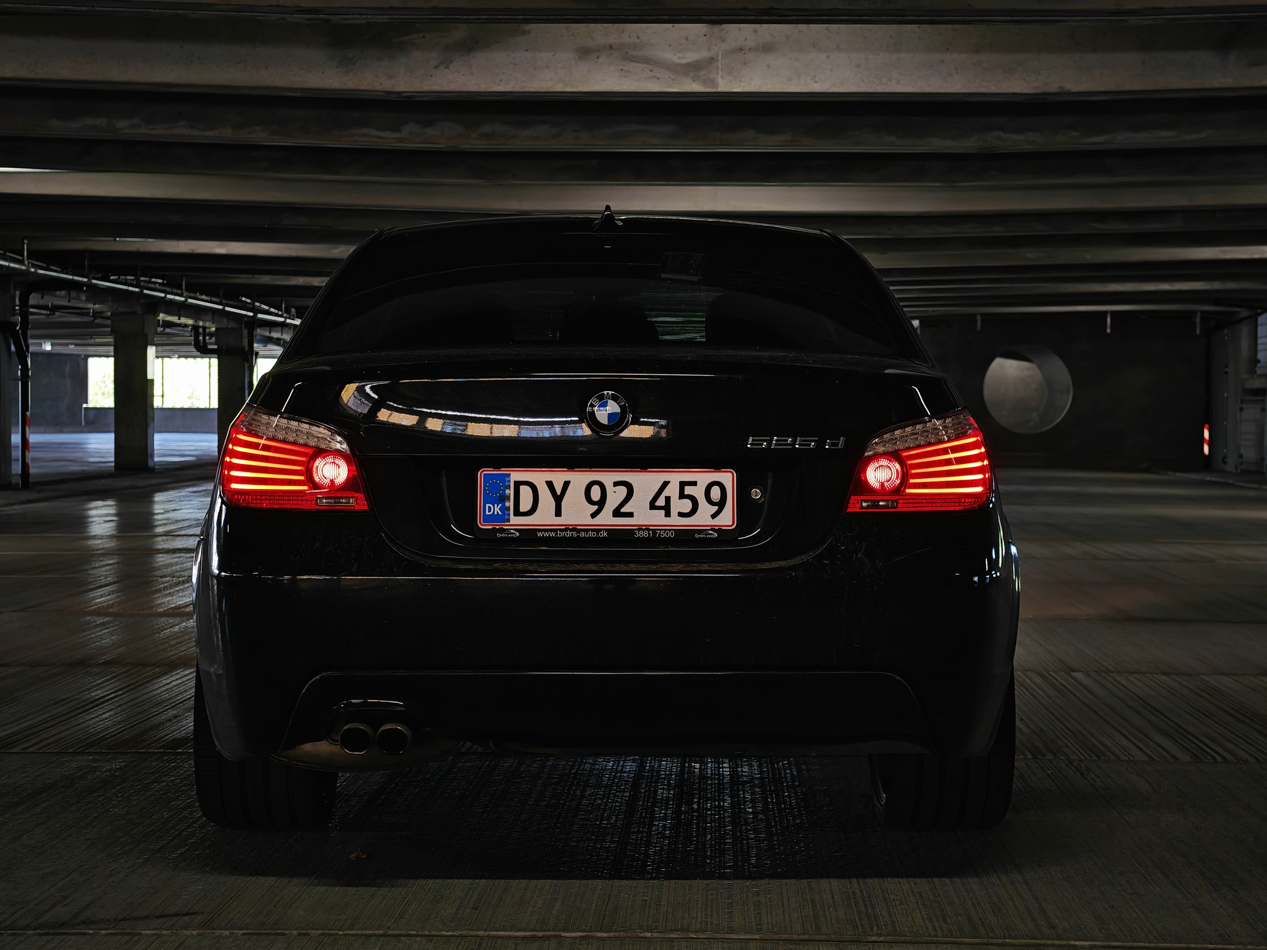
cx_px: 634
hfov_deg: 27.0
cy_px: 475
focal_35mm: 72
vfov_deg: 20.4
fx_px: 2635
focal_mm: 15.38
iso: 400
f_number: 2.6
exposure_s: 1/100
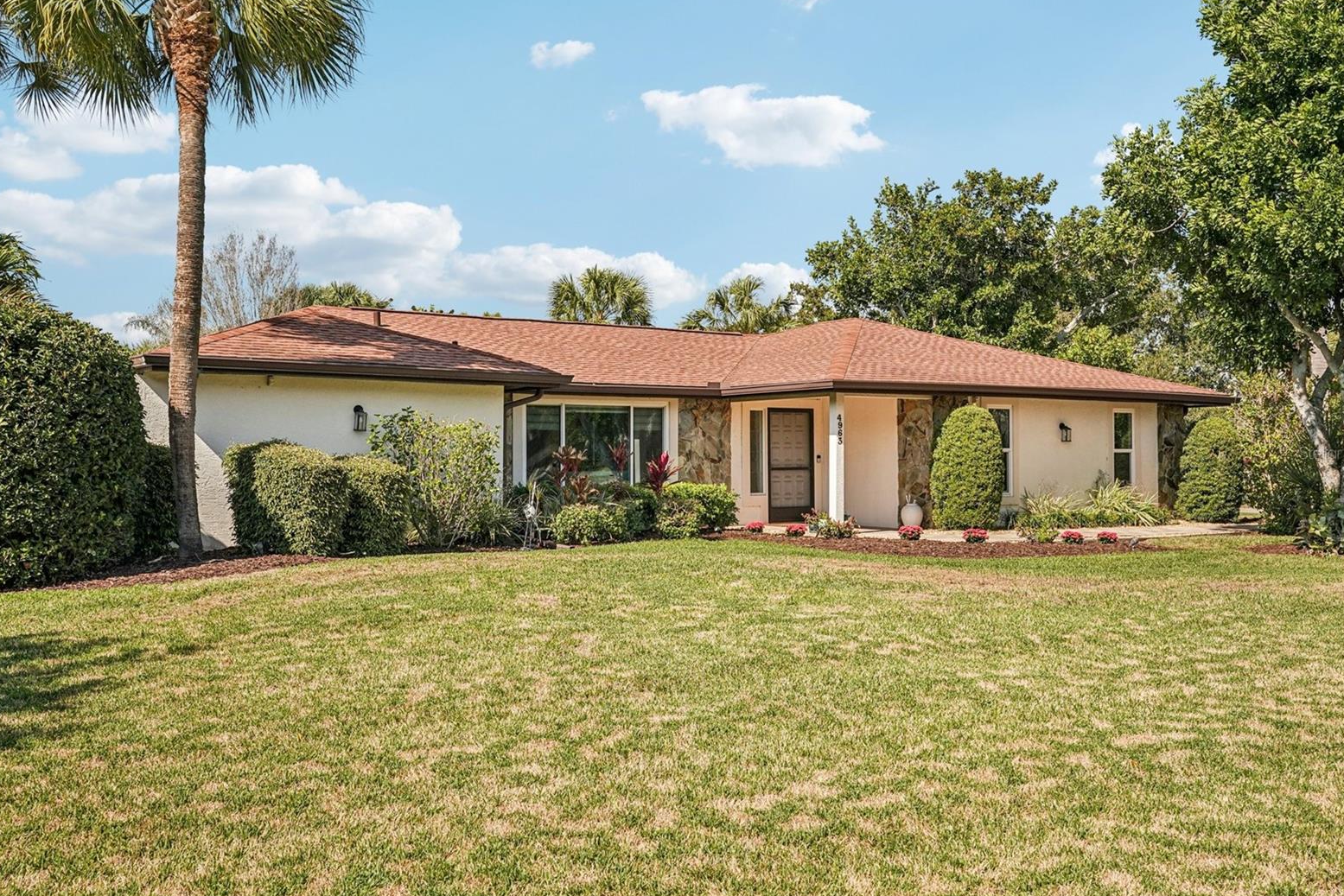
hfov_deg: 53.1
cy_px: 453
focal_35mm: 36
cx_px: 685
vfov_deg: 36.9
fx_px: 1344
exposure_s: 1/1000
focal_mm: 35
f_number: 8
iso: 400
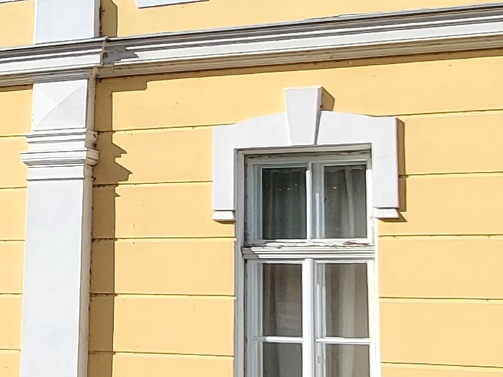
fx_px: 1090
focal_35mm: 75
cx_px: 105
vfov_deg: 19.5
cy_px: 96
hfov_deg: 25.6
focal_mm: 1.74
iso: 32
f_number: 2.2
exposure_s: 1/1461
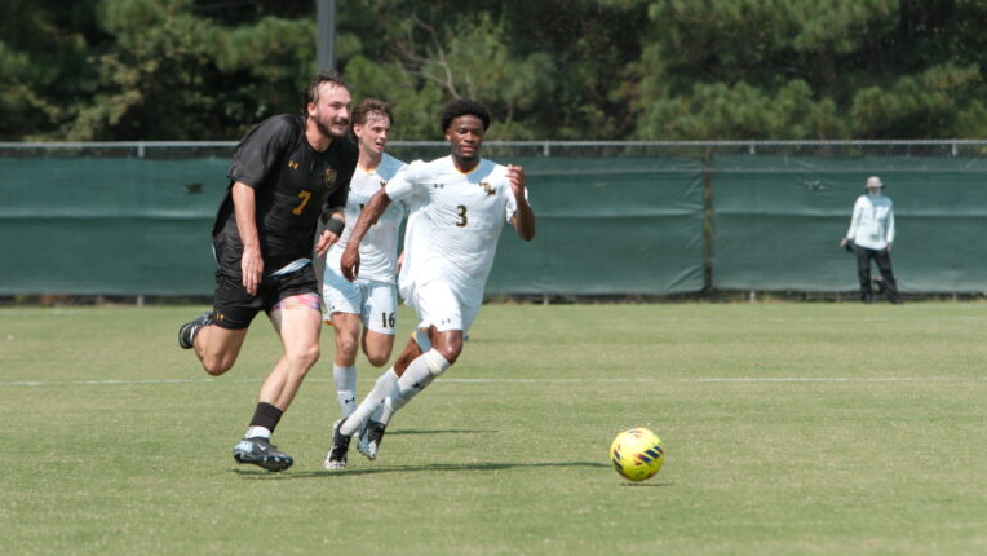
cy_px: 226
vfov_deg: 3.8
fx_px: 8271
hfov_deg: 6.8
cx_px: 494
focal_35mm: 316
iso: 1000
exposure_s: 1/4000
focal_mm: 200
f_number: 5
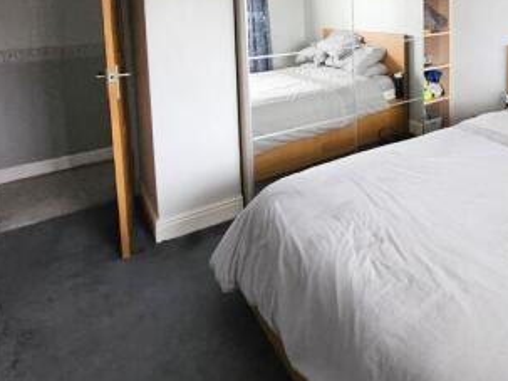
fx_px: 367
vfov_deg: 49.1
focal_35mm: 25
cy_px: 39
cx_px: 373
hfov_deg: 65.7
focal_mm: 2.2
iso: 1600
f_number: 2.2
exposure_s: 1/25
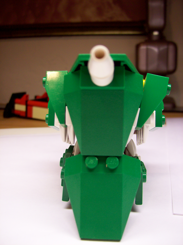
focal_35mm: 36
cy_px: 122
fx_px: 254
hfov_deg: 39.6
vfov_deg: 51.4
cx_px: 92
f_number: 2.7
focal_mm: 6
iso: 80
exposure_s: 1/43.6
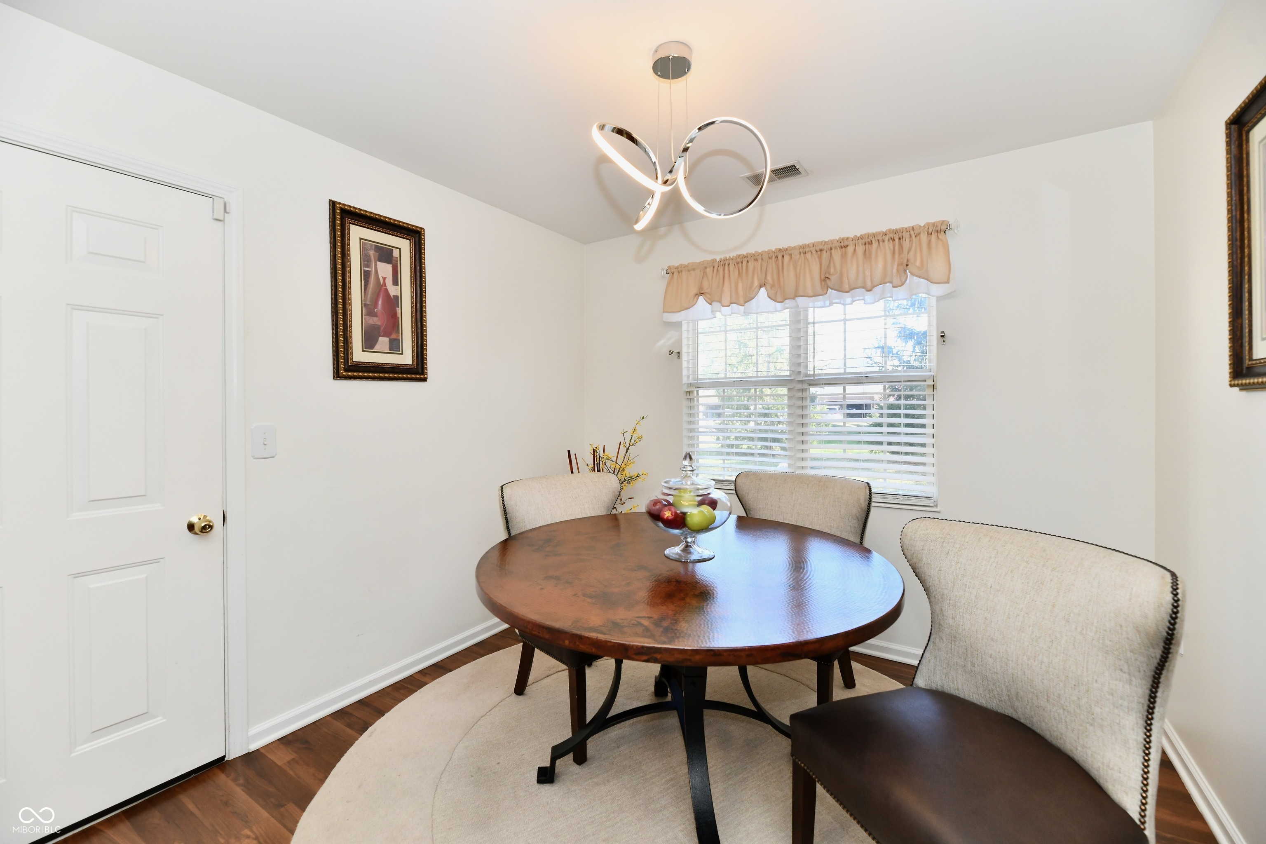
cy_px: 422
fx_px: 492
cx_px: 633
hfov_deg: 104.3
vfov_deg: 81.2
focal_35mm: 14
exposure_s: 1/125
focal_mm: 14
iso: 640
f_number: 6.3
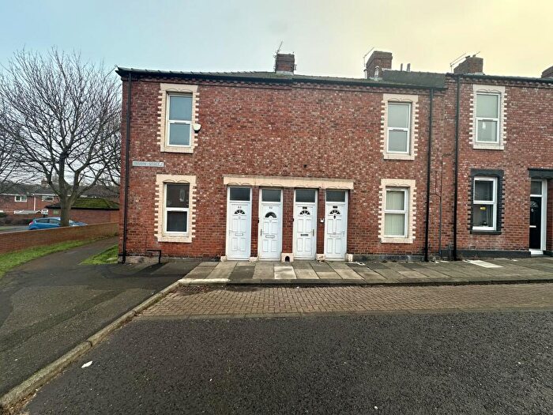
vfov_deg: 85.7
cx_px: 276
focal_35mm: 14
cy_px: 208
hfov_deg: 102.1
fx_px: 224
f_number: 2.2
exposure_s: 1/114
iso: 40
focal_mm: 2.22
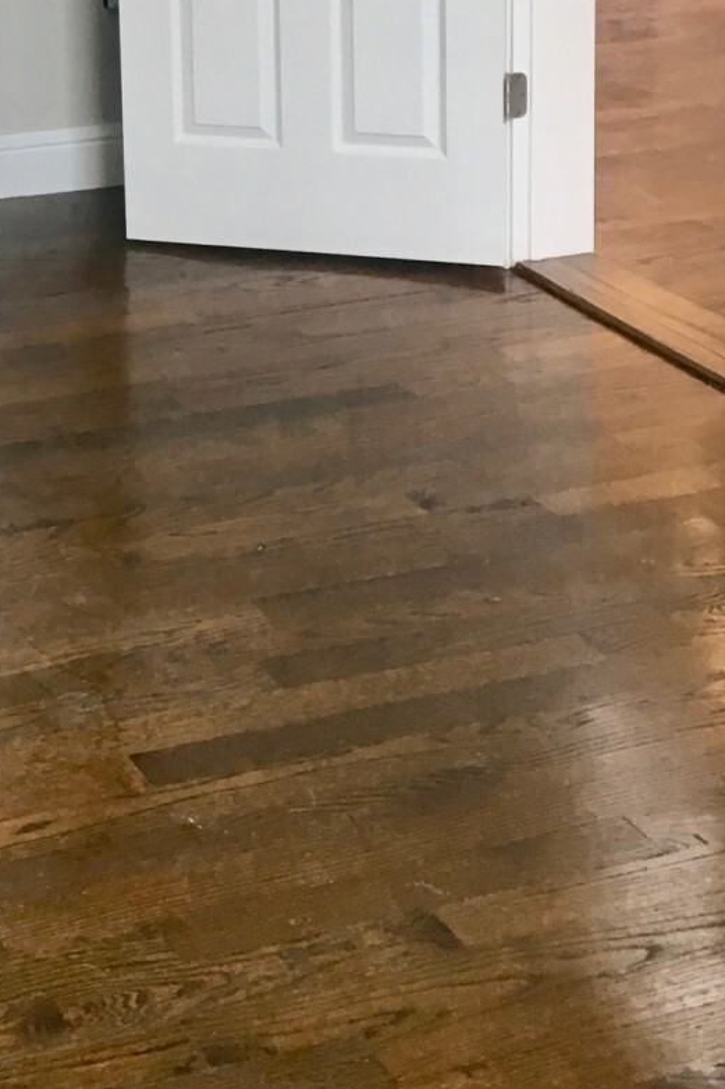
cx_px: -32
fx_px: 2387
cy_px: -8
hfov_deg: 16.8
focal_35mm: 79
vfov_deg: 24.5
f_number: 2.2
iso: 50
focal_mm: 4.15
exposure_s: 1/30
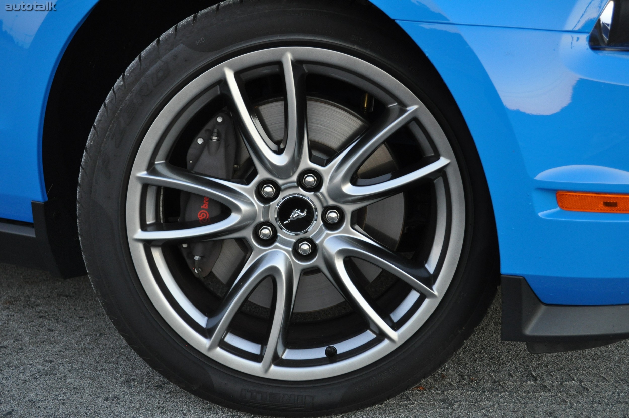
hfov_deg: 38.9
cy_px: 209
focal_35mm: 51
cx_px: 314
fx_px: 890
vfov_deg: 26.4
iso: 800
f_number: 5
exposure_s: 1/40
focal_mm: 34
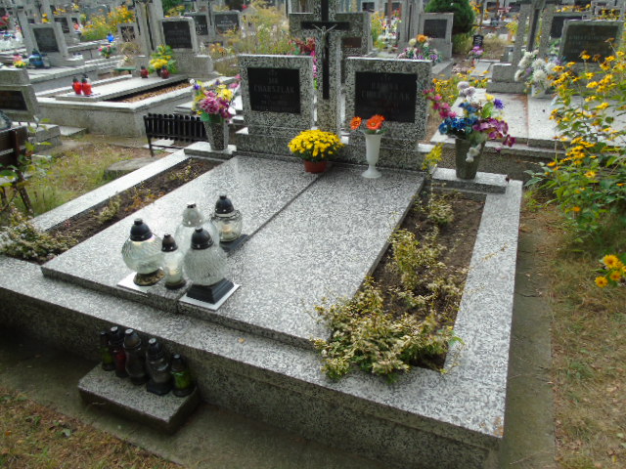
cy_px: 234
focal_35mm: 25
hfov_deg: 69.4
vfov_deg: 54.9
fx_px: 452
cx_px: 313
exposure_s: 1/200
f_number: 3.4
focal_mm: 4.4
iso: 80
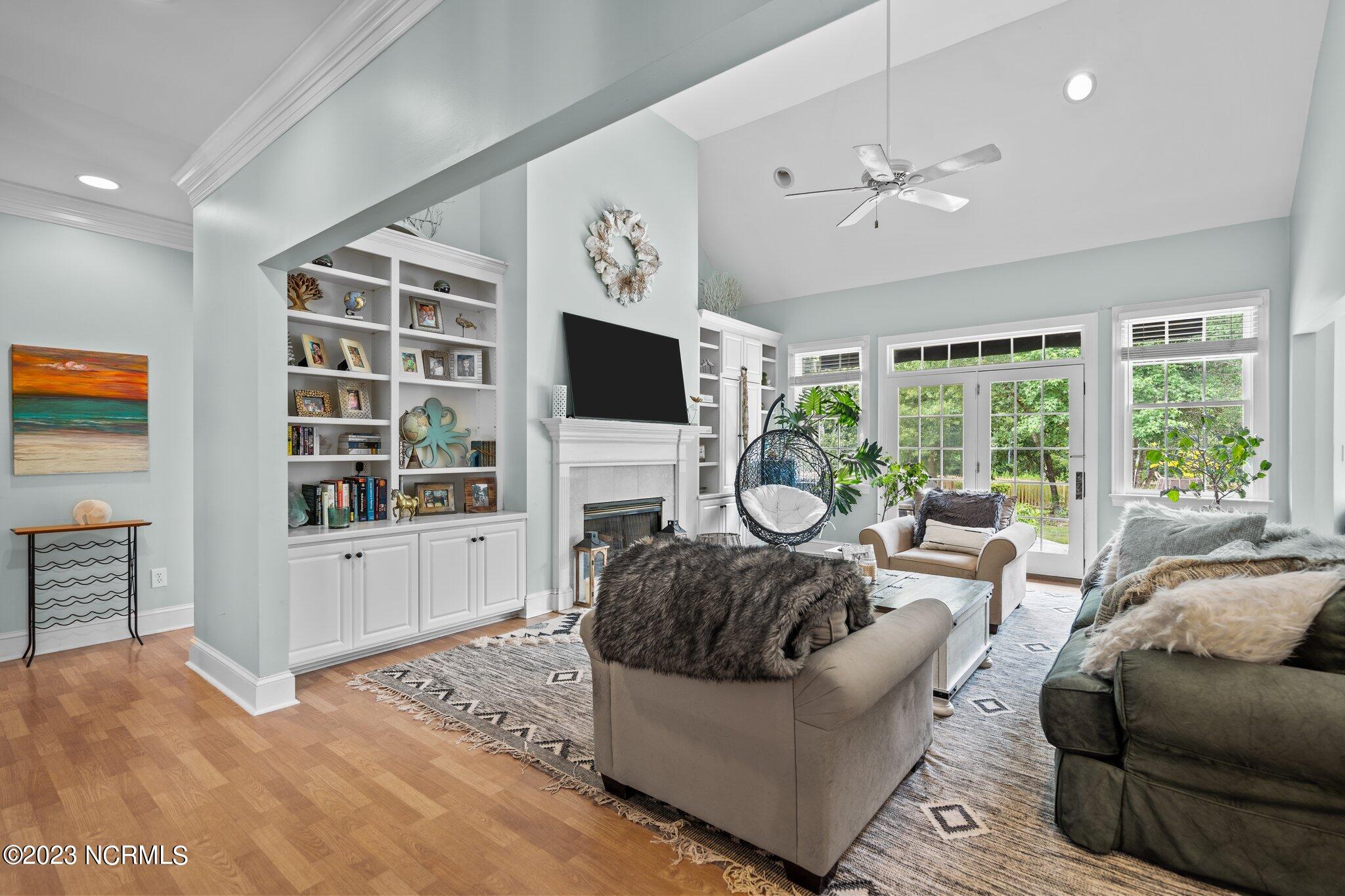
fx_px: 598
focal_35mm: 16
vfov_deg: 73.7
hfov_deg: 96.7
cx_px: 672
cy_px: 448
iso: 200
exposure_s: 1/2
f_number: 4
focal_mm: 16
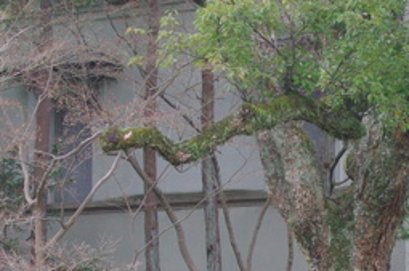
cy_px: 293
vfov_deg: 7.4
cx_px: 401
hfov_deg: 11.0
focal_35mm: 185
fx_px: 2098
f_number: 5
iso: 400
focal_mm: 31
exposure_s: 1/200
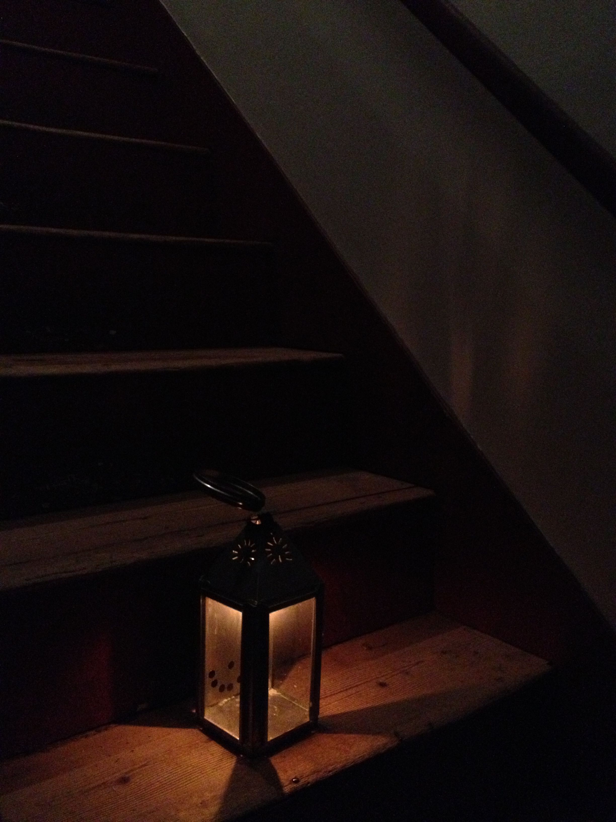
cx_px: 308
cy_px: 411
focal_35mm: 35
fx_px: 830
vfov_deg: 52.6
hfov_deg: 40.7
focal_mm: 4.28
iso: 800
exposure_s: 1/15
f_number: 2.4
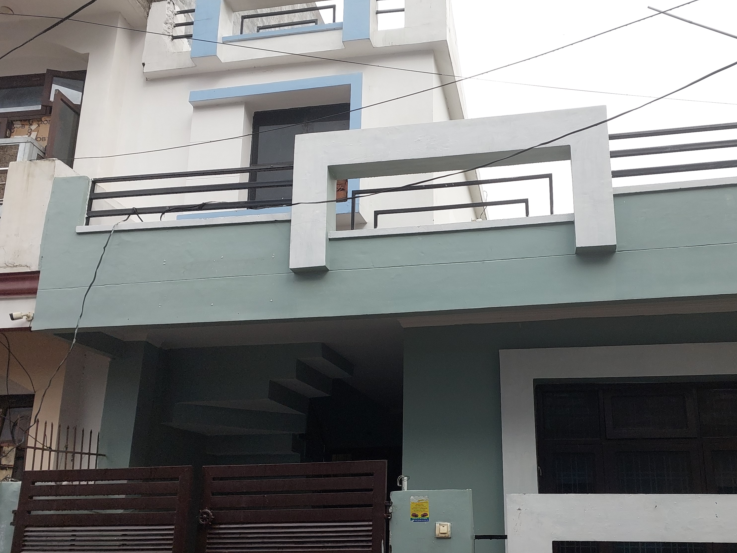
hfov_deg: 57.9
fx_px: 660
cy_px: 336
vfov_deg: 45.2
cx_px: 445
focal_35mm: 31
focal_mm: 5.06
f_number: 1.8
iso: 25
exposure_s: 1/278
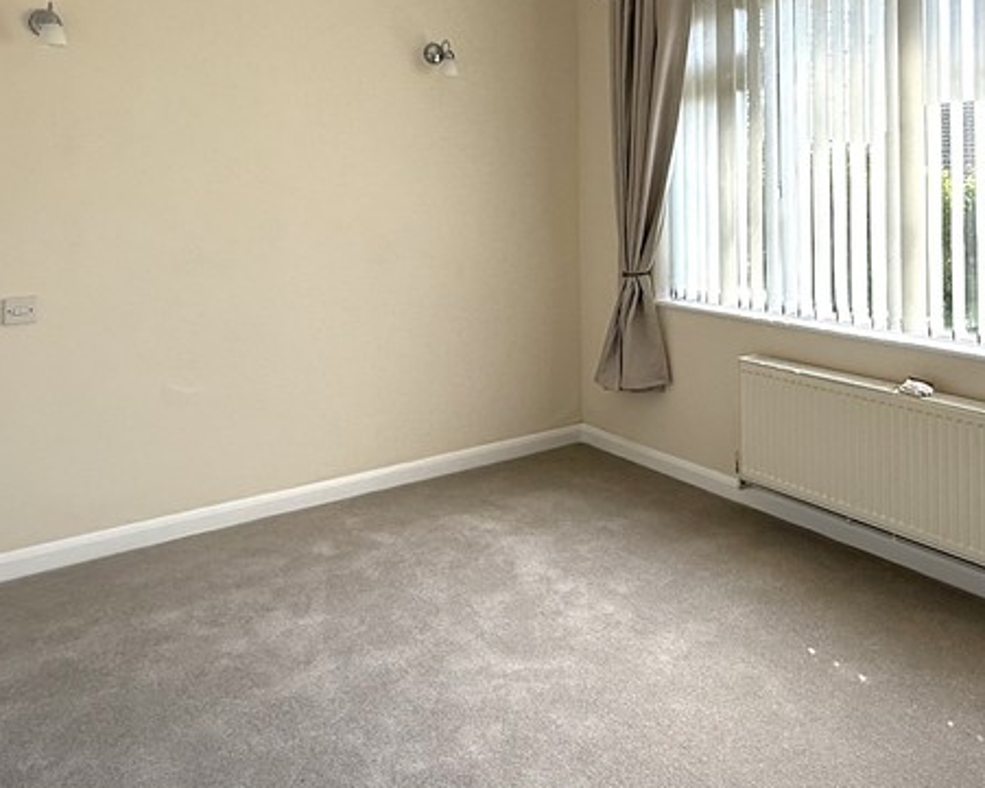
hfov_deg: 56.6
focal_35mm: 31
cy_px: 166
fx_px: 904
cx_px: 605
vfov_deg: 45.0
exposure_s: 1/365
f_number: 2.2
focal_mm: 2.22
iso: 64
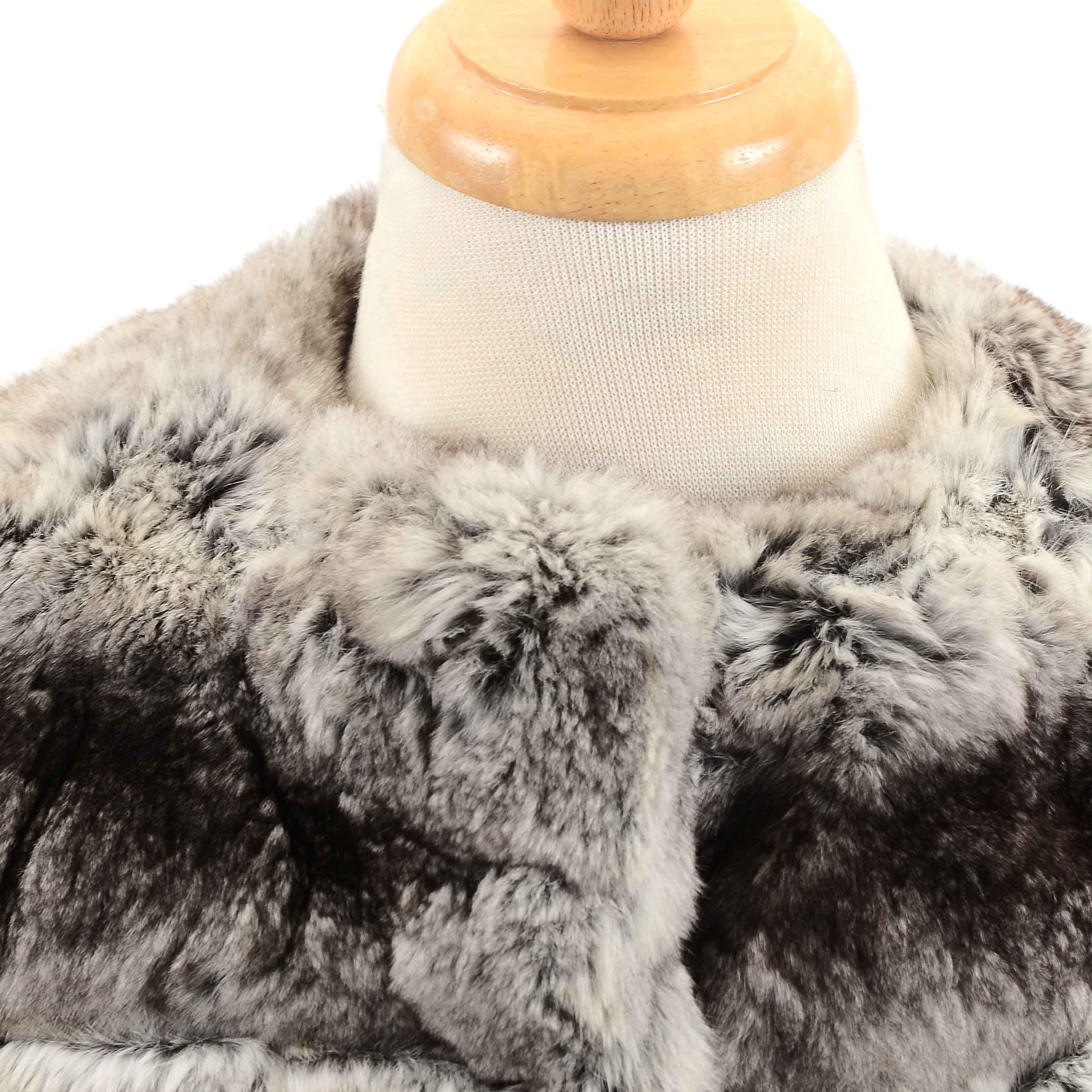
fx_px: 9488
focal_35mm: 266
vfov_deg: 6.6
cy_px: 625
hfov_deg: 6.6
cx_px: 611
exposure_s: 1/60
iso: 160
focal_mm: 105
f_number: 8
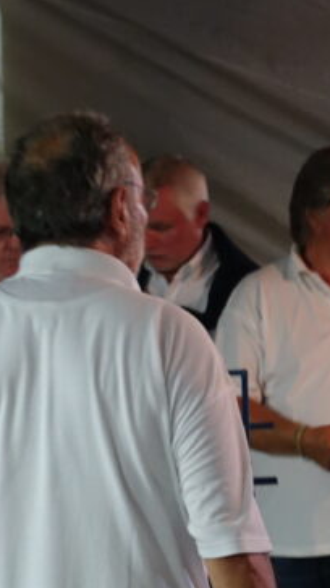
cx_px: 163
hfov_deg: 8.4
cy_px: 354
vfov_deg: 14.8
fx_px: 2257
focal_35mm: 145
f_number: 2.8
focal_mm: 18.1
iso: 800
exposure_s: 1/13
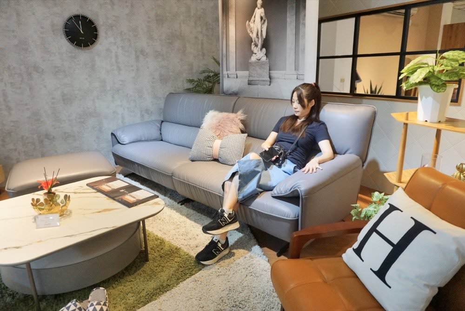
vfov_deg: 53.2
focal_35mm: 24
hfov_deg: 73.7
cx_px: 232
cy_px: 156
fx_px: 310
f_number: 4
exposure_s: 1/160
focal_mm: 16
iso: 1250
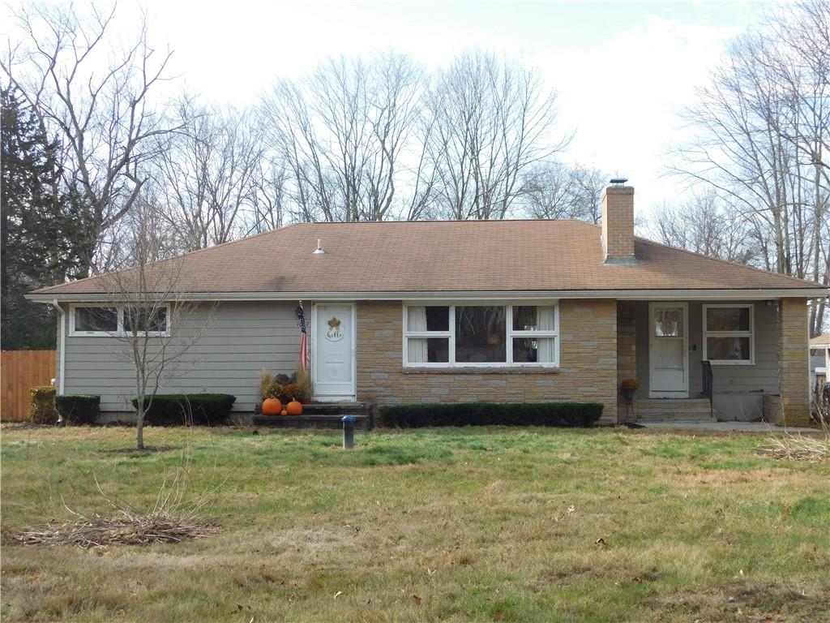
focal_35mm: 51
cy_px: 312
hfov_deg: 37.5
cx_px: 415
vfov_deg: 28.6
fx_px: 1223
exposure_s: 1/400
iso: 125
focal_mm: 9
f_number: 3.8
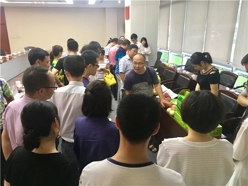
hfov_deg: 61.7
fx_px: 208
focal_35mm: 29
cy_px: 93
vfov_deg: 48.2
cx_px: 124
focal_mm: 4.15
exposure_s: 1/33
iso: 250
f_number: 2.2
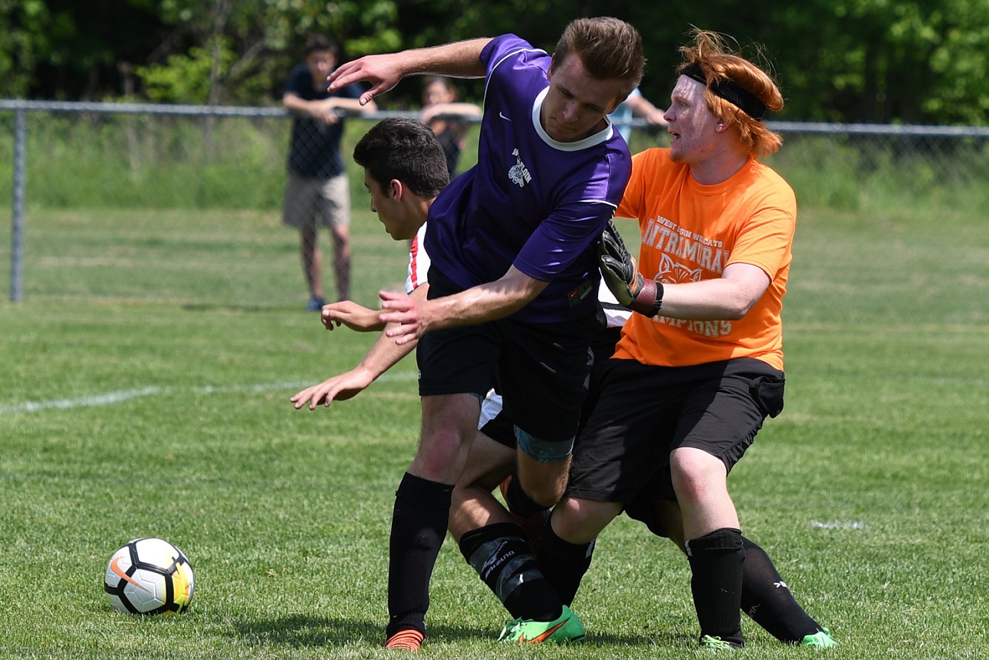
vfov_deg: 6.8
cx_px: 494
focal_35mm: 202
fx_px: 5563
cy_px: 330
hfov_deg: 10.2
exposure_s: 1/1000
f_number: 4.5
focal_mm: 135
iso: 125
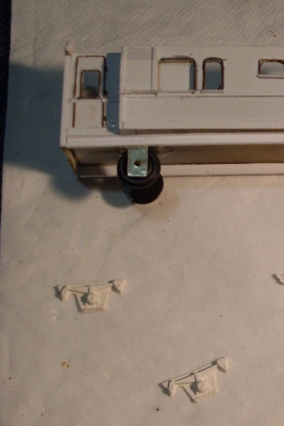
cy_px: 180
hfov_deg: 21.2
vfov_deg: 32.3
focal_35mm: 62
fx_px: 734
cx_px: 282
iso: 100
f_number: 2.8
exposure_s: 1/60
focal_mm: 6.3
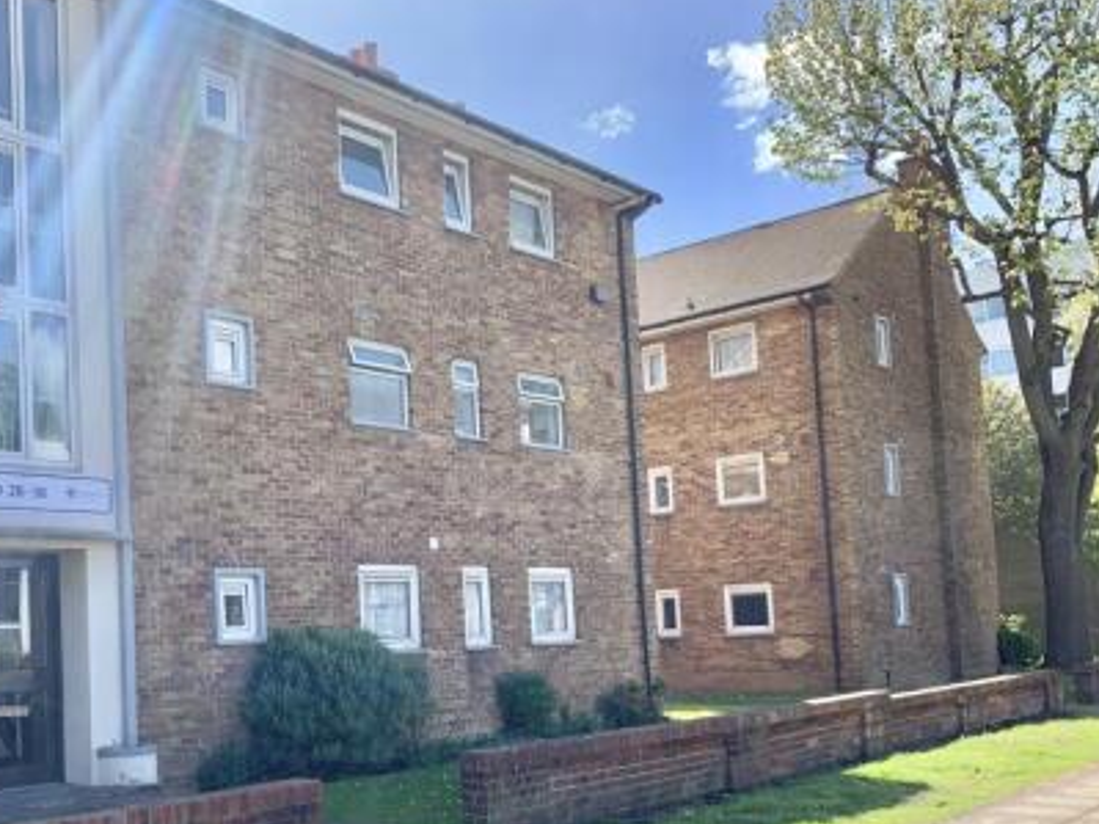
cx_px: 365
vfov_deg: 37.2
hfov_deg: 48.2
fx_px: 1206
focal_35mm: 38
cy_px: 569
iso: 25
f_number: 1.8
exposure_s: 1/1136
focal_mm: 4.25
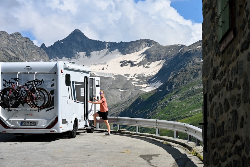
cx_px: 125
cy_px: 84
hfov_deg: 21.7
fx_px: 653
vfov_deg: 14.6
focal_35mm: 94
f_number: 11
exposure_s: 1/250
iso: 140
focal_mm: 94
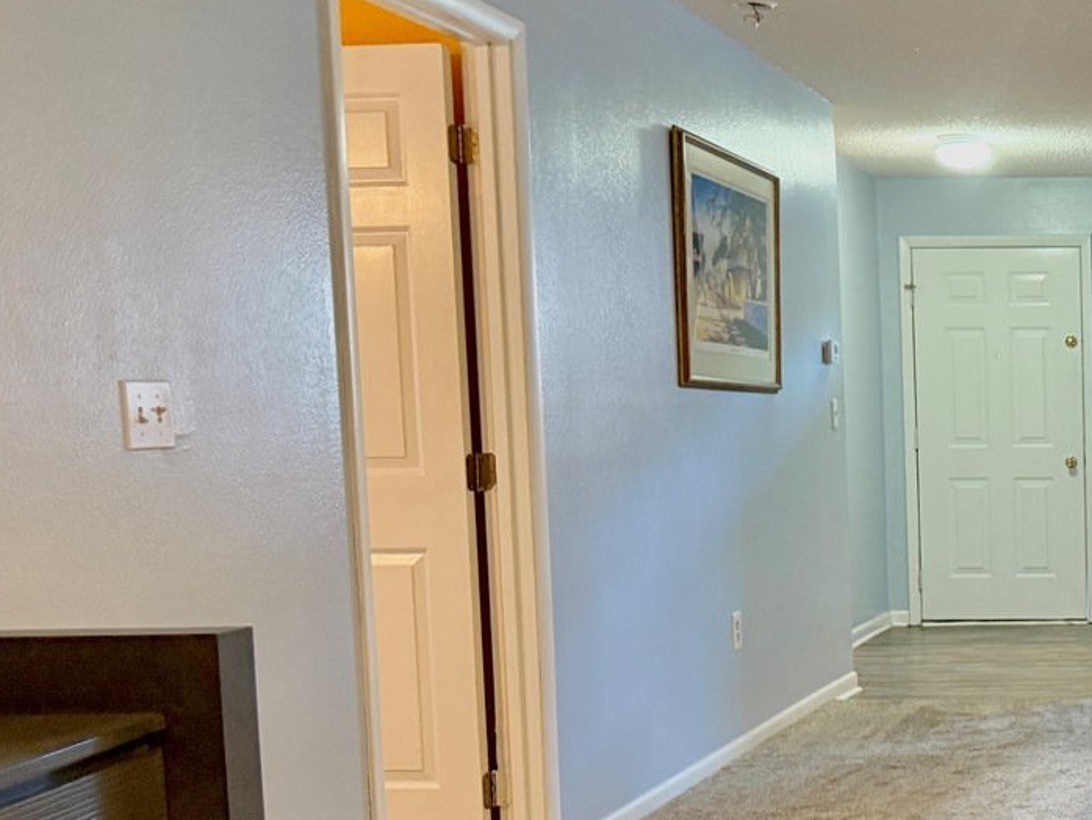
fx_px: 1736
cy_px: 545
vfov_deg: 26.4
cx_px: 1236
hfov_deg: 30.7
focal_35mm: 55
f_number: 1.78
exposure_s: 1/60
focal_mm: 6.76
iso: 400
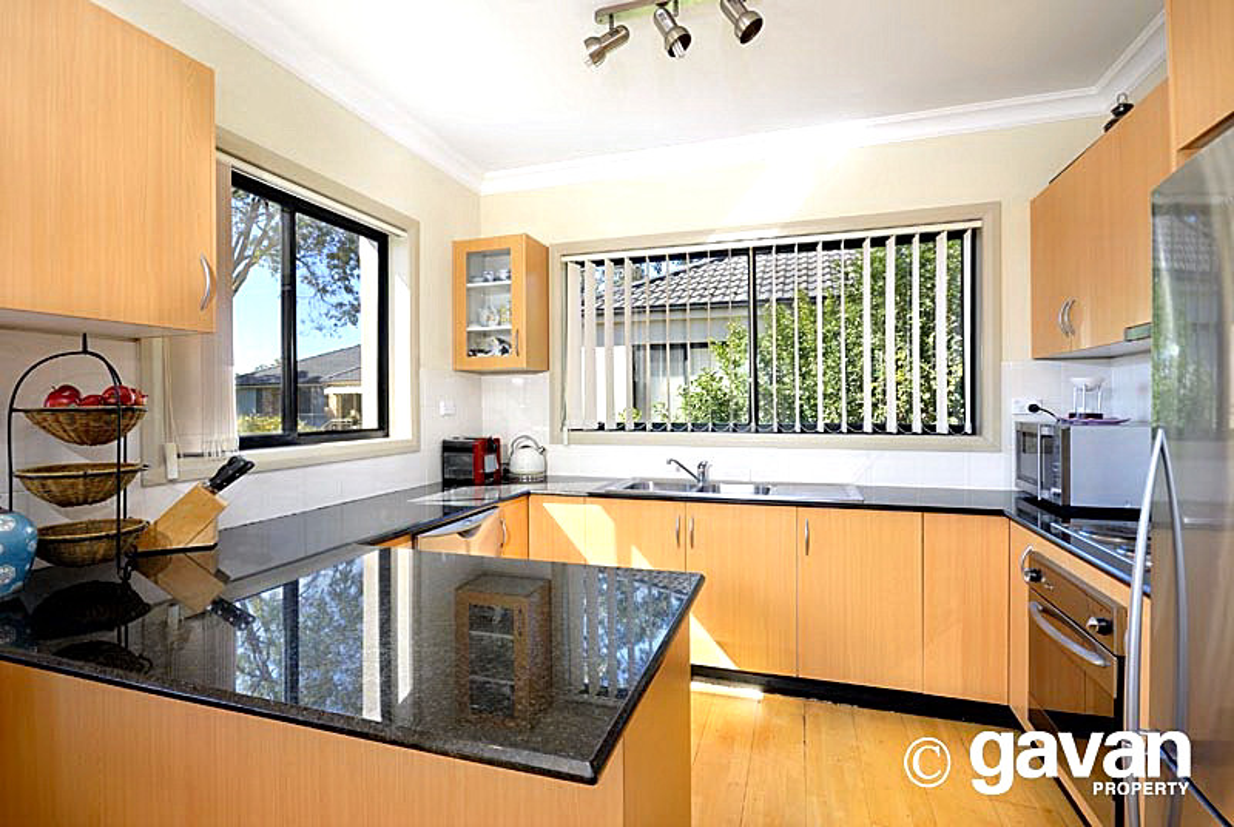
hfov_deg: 94.9
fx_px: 566
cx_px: 617
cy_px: 414
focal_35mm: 16
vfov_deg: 72.2
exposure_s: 1/6
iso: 100
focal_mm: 11
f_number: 7.1
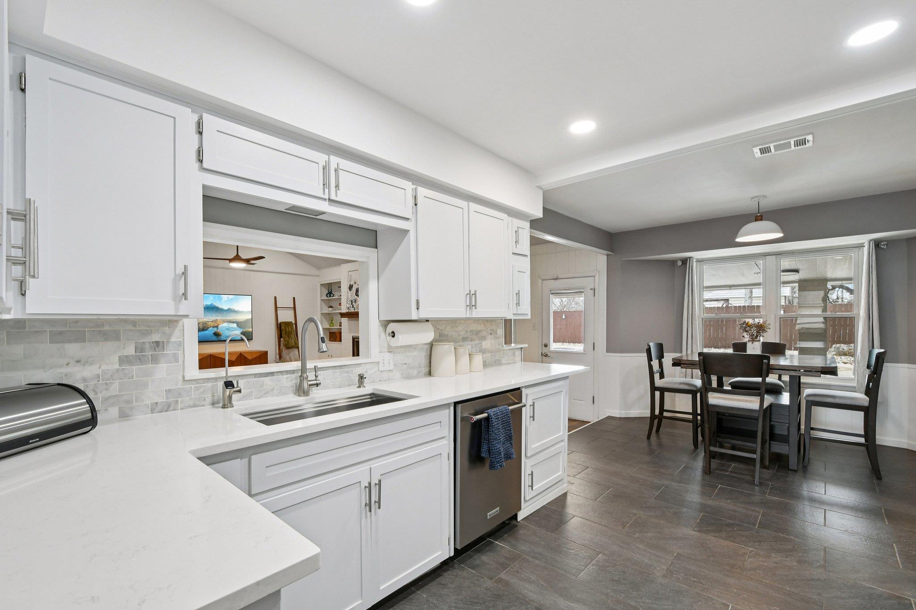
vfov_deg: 77.3
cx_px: 458
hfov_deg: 100.4
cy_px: 305
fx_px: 382
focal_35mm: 15
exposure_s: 1/13
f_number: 8
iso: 400
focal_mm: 10
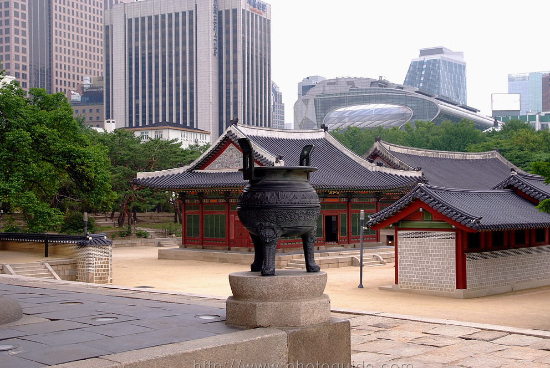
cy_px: 176
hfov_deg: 38.8
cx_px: 308
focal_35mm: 51
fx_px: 780
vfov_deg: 26.6
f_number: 6.3
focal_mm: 29
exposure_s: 1/114
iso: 125
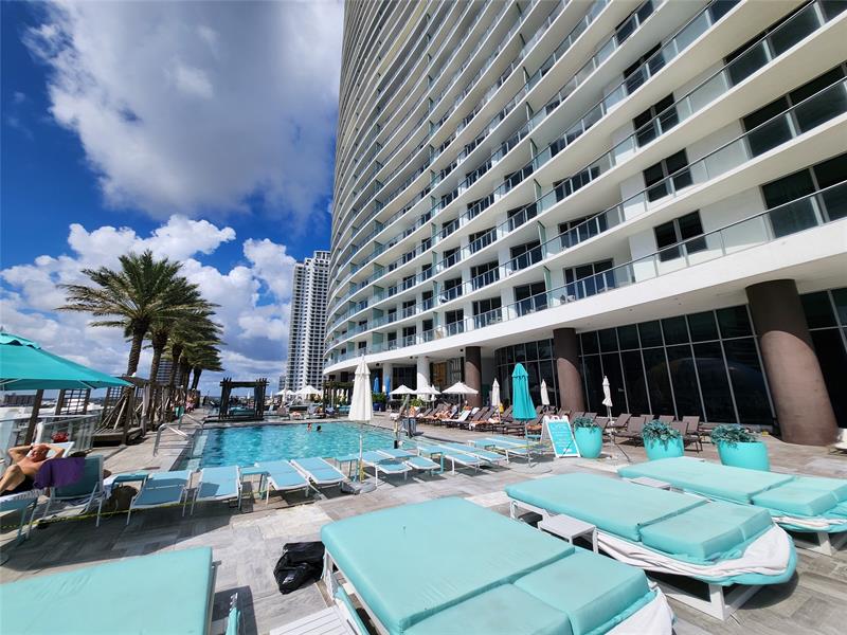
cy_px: 318
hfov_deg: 106.2
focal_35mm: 13
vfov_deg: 89.9
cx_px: 424
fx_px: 318
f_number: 2.2
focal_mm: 1.74
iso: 32
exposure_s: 1/2534
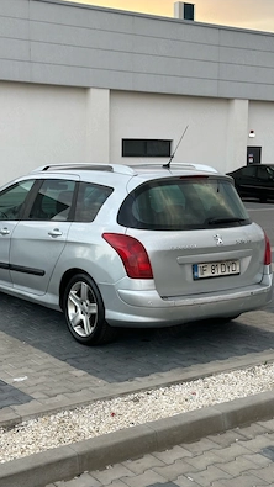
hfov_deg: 22.6
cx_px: 106
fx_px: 685
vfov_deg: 39.2
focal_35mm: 53
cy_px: 245
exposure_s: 1/170
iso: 50
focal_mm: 6.86
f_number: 1.78
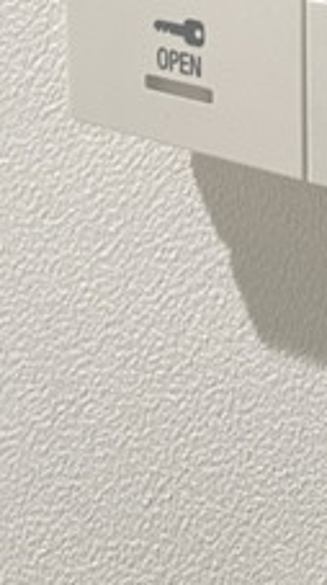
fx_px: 1548
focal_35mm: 100
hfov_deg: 11.3
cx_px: 561
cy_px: -309
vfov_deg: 18.7
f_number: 1.8
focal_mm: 4.25
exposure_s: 1/50
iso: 100
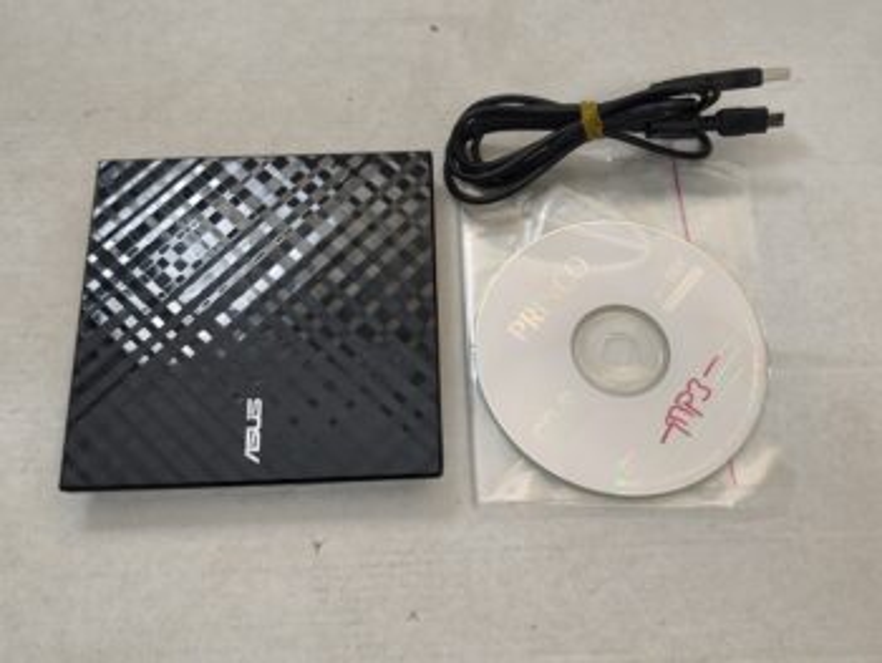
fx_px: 892
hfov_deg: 52.6
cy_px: 332
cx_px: 441
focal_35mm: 35
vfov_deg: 40.7
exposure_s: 1/50
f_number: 1.6
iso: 400
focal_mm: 6.57
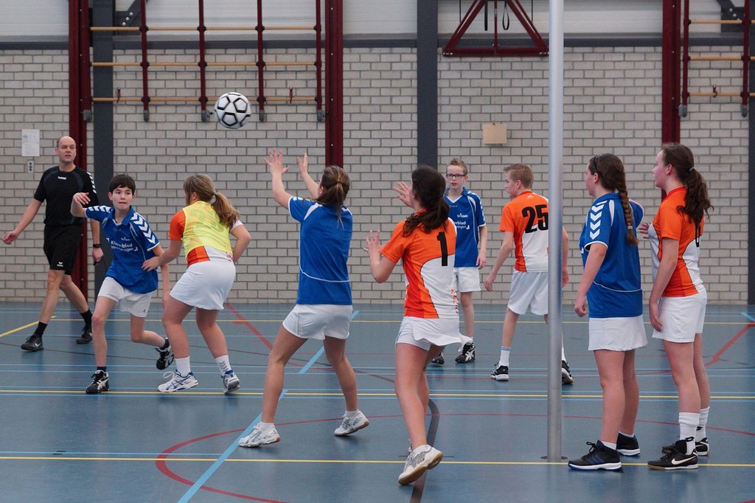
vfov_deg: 18.2
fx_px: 1572
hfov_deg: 27.0
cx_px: 378
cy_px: 252
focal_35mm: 75
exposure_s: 1/250
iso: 1250
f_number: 3.5
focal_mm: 50
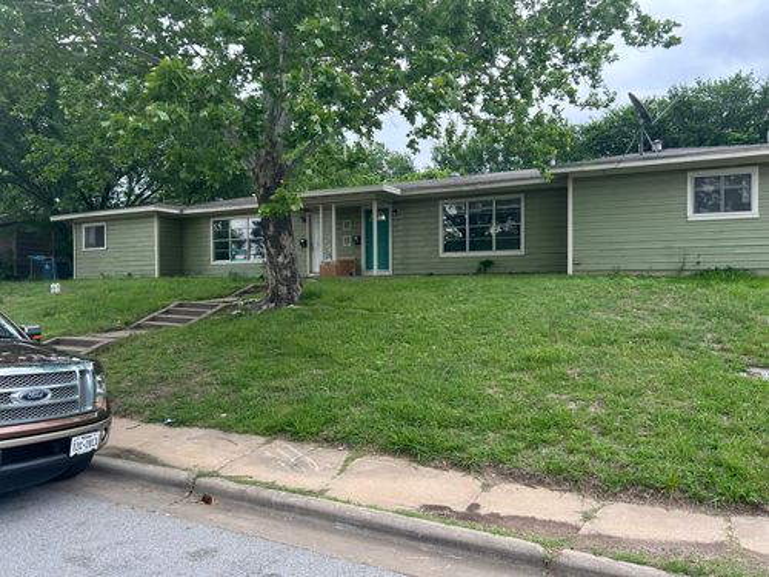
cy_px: 288
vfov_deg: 53.1
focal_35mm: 26
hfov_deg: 67.3
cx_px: 384
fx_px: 578
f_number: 1.5
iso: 50
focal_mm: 5.7
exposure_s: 1/248
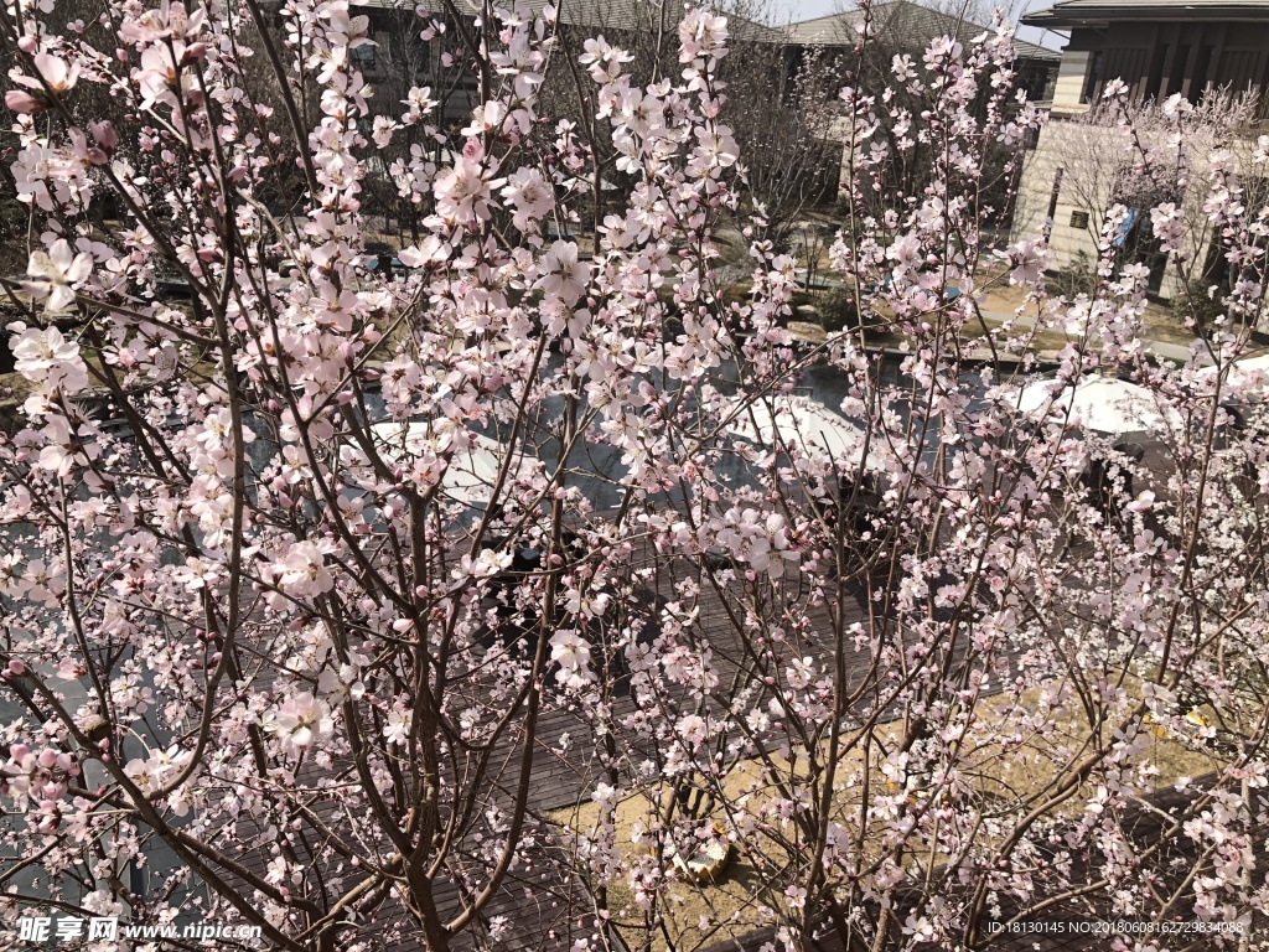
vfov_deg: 49.7
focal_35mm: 28
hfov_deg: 63.4
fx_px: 1026
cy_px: 476
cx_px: 634
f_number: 1.8
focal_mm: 4
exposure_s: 1/1143
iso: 20
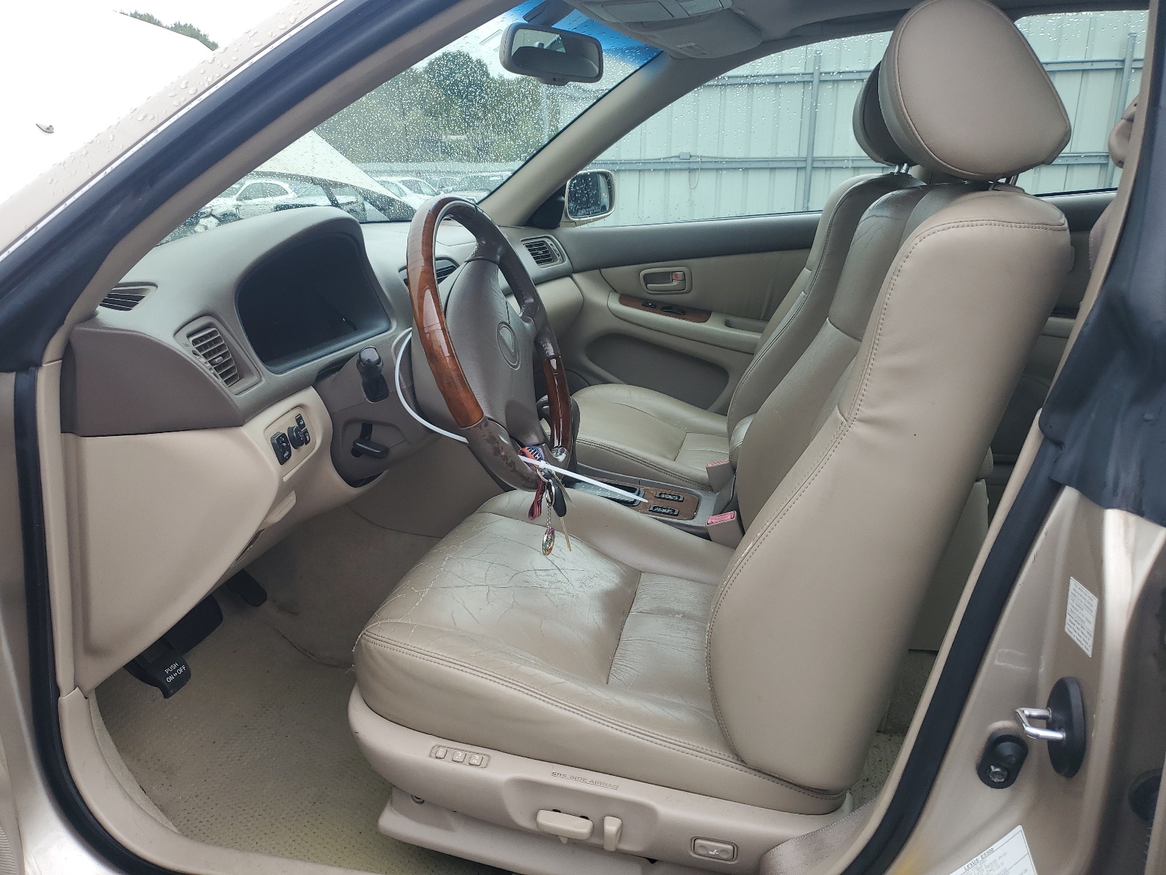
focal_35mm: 26
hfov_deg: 67.3
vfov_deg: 53.1
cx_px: 583
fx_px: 876
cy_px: 438
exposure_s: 1/526
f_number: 1.5
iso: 50
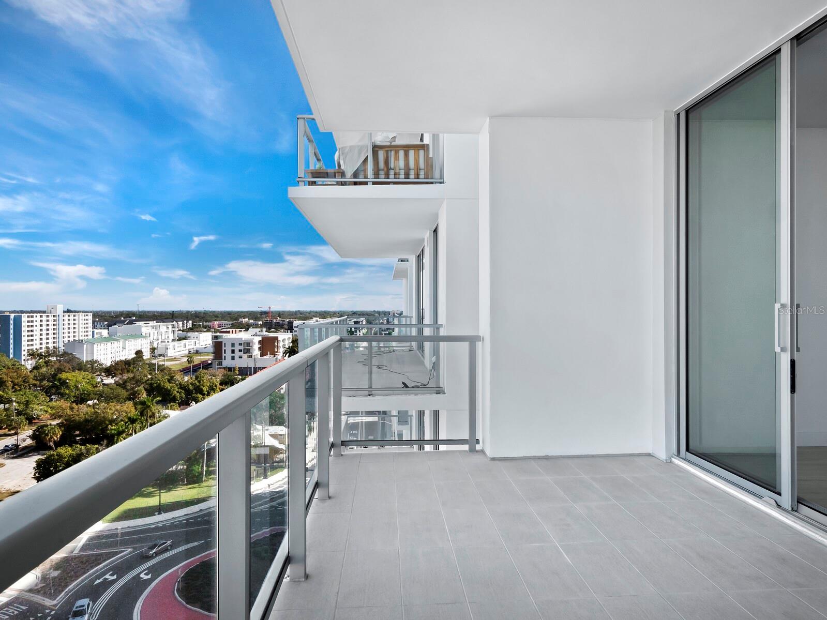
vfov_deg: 61.1
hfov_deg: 76.4
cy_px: 310
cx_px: 414
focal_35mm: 22
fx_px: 526
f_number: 10
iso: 400
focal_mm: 11
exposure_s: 1/80
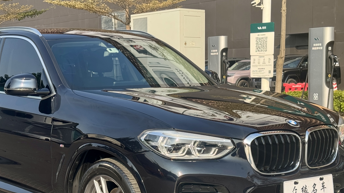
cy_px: 127
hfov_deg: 29.7
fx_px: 648
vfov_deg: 17.0
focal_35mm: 71
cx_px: 133
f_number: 1.78
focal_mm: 6.76
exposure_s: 1/1366
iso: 64
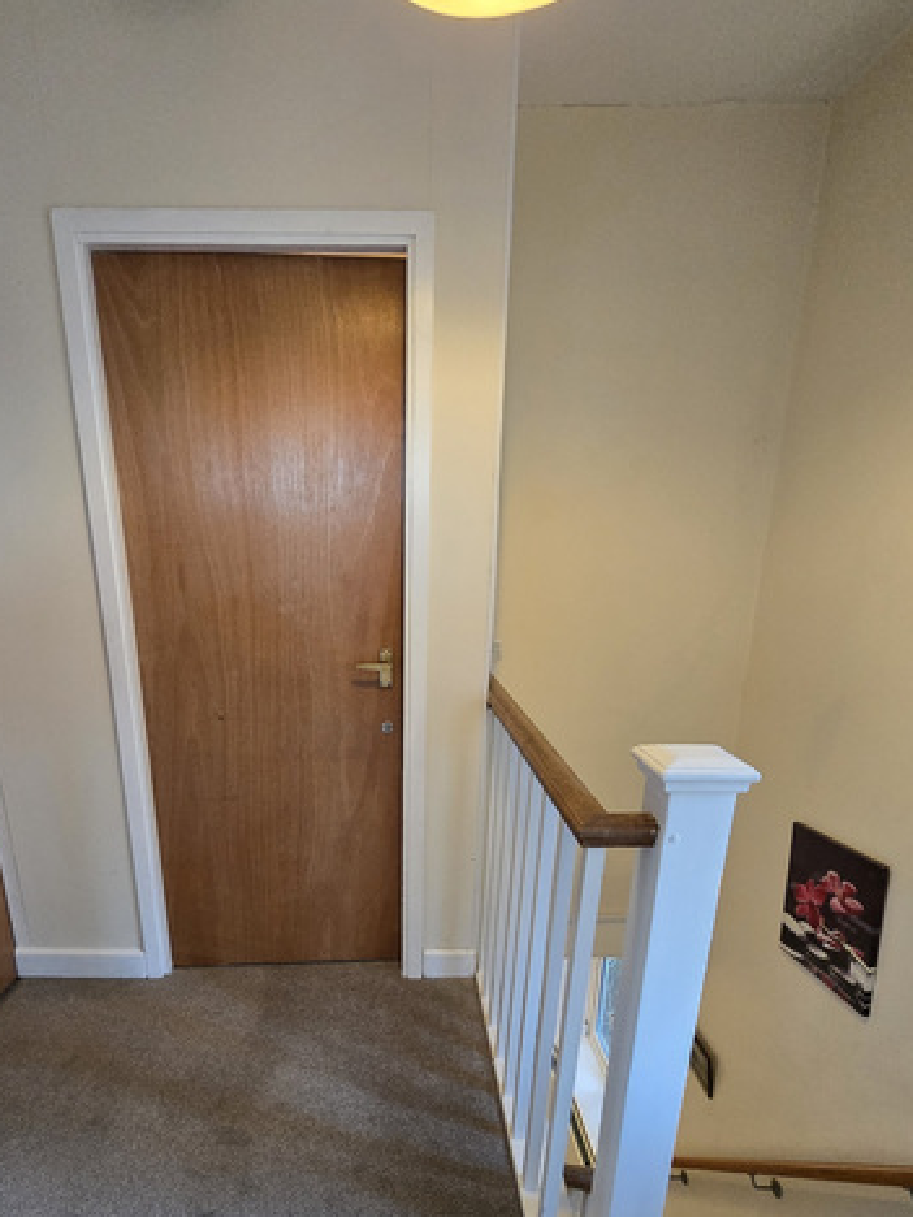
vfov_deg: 79.2
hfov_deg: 65.5
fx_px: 703
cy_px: 806
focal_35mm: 20
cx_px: 375
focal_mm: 1.7
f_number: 2.2
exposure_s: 1/50
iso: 400
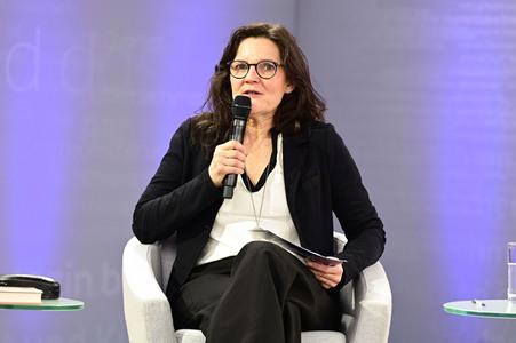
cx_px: 258
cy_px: 172
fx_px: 2864
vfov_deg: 6.9
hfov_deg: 10.3
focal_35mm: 200
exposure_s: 1/250
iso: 640
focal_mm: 200
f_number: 4
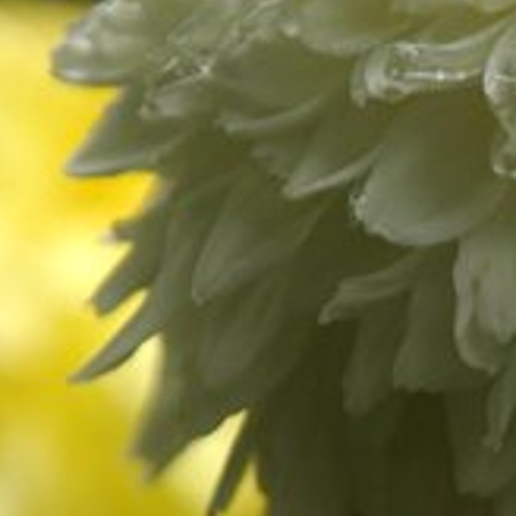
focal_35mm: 777
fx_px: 13105
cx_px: 676
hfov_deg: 2.3
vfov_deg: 2.3
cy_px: 371
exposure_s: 1/100
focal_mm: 125
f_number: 5.6
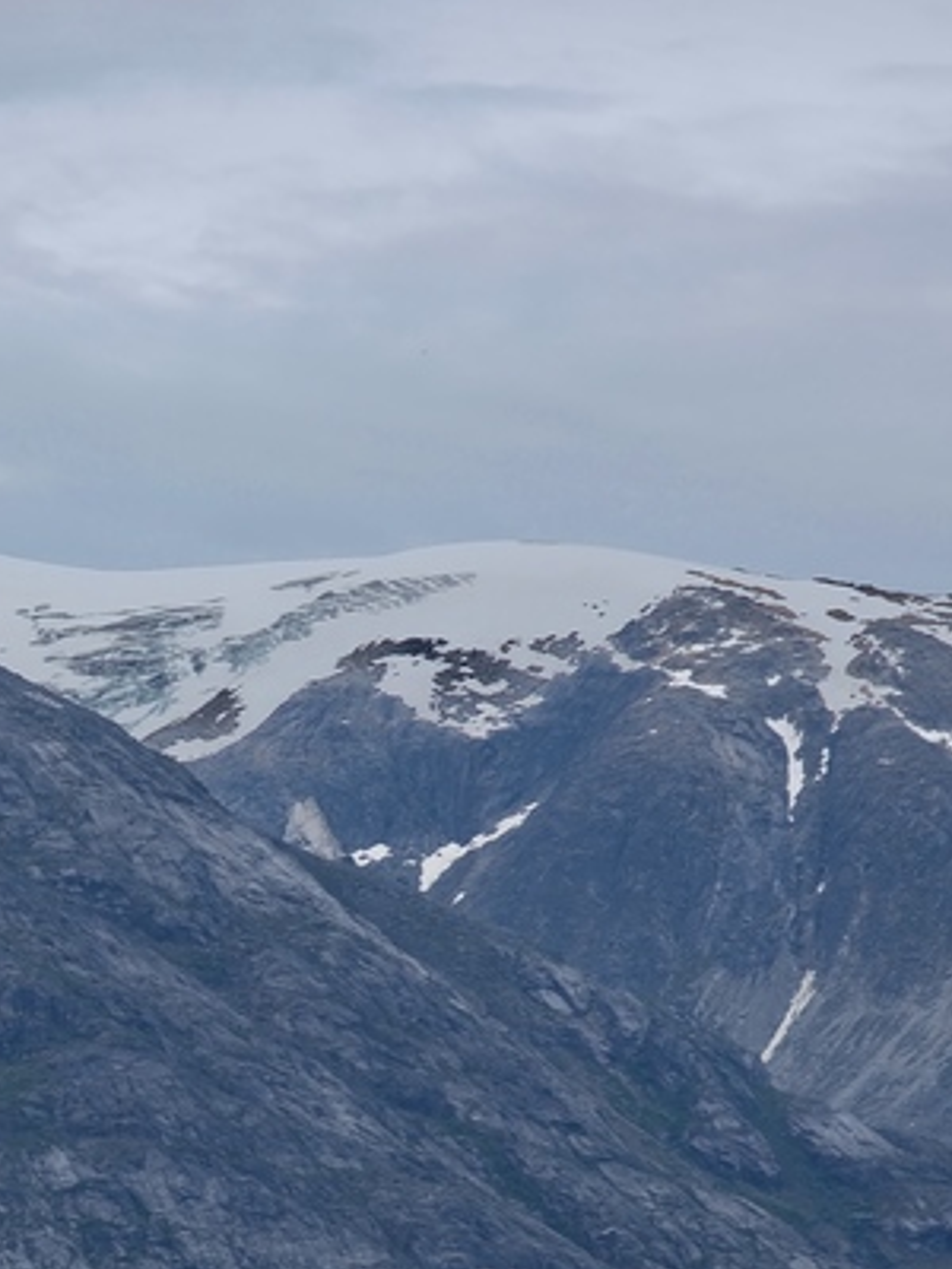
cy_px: 1072
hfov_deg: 5.3
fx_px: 10377
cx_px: 254
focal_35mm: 283
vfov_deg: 7.0
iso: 100
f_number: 7.1
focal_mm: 92
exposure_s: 1/200
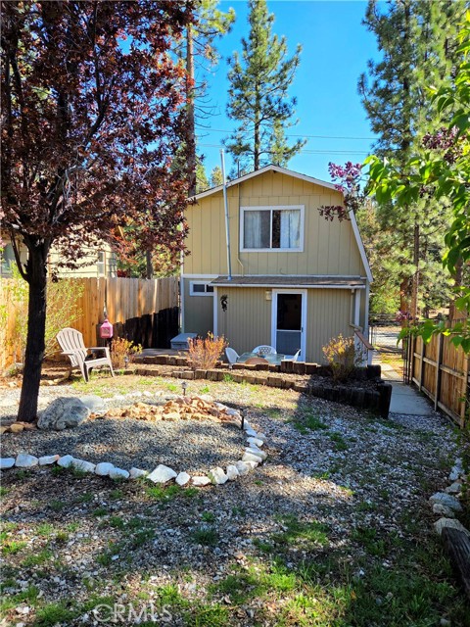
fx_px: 416
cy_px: 314
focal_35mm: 23
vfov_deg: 73.9
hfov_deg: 58.9
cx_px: 235
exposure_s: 1/2000
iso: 80
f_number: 1.8
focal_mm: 5.4
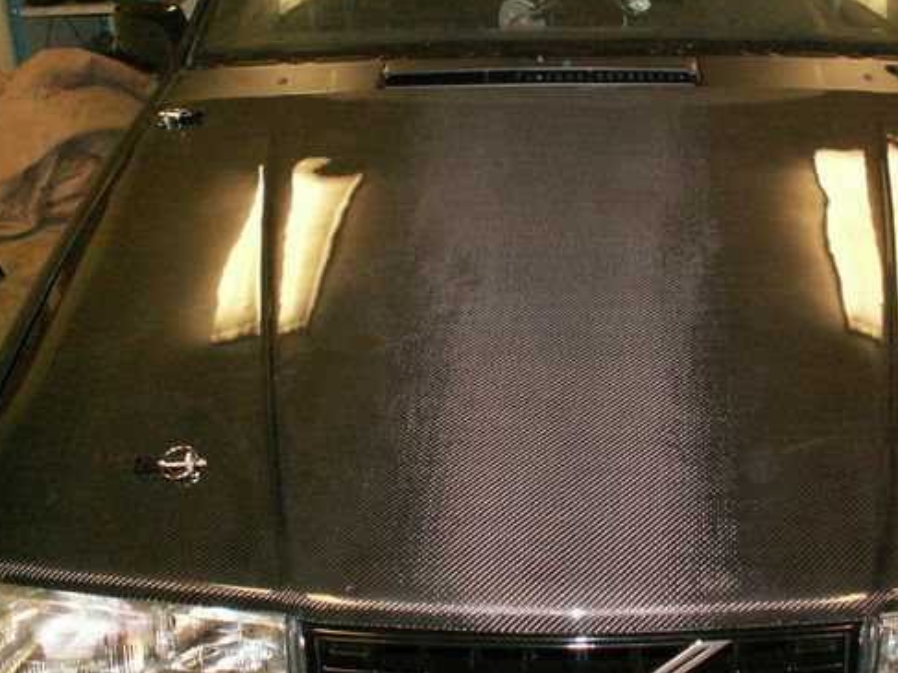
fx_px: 1193
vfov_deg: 31.5
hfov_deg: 41.0
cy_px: 365
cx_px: 562
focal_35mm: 46
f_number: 2.8
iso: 160
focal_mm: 5.86
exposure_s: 1/40
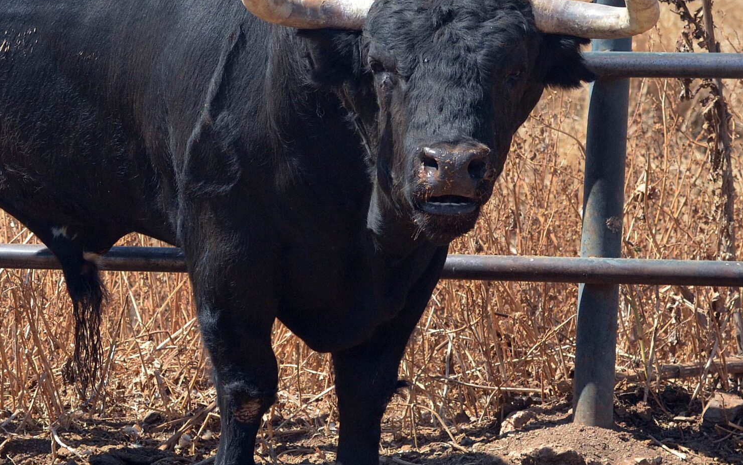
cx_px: 216
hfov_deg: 9.7
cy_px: 186
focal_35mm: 217
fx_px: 4395
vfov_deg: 6.1
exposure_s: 1/1250
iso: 400
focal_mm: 82
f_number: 5
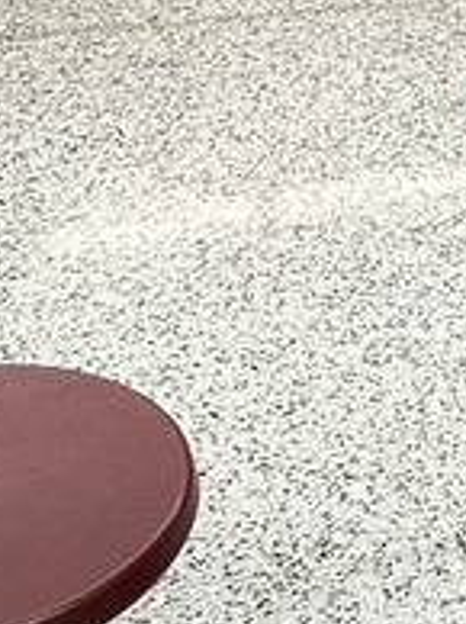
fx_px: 2285
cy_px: -180
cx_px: 852
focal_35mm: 127
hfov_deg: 10.9
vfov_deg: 14.9
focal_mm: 6.86
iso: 160
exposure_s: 1/120
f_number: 1.78
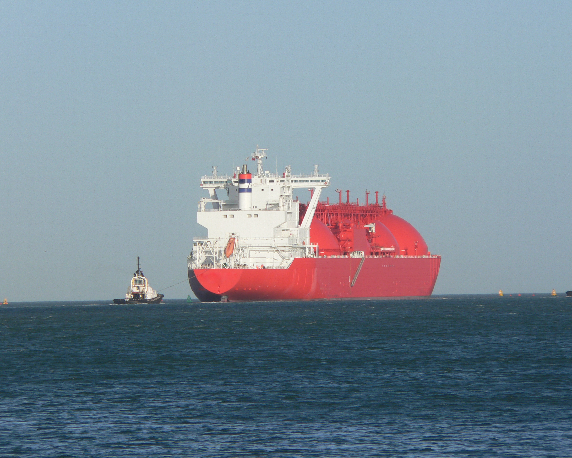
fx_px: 6011
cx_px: 293
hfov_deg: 5.4
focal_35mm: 355
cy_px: 229
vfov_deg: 4.4
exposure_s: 1/500
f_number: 5.6
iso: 80
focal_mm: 56.7
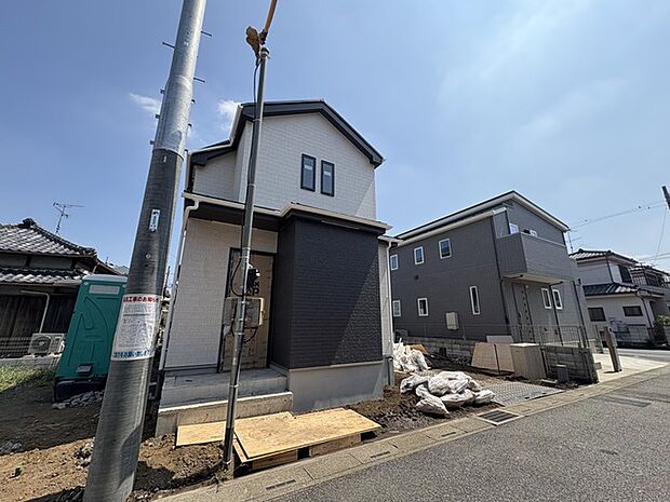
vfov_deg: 85.7
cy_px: 251
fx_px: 271
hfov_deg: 102.1
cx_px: 335
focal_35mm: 14
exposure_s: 1/1567
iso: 50
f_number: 2.2
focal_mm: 2.22
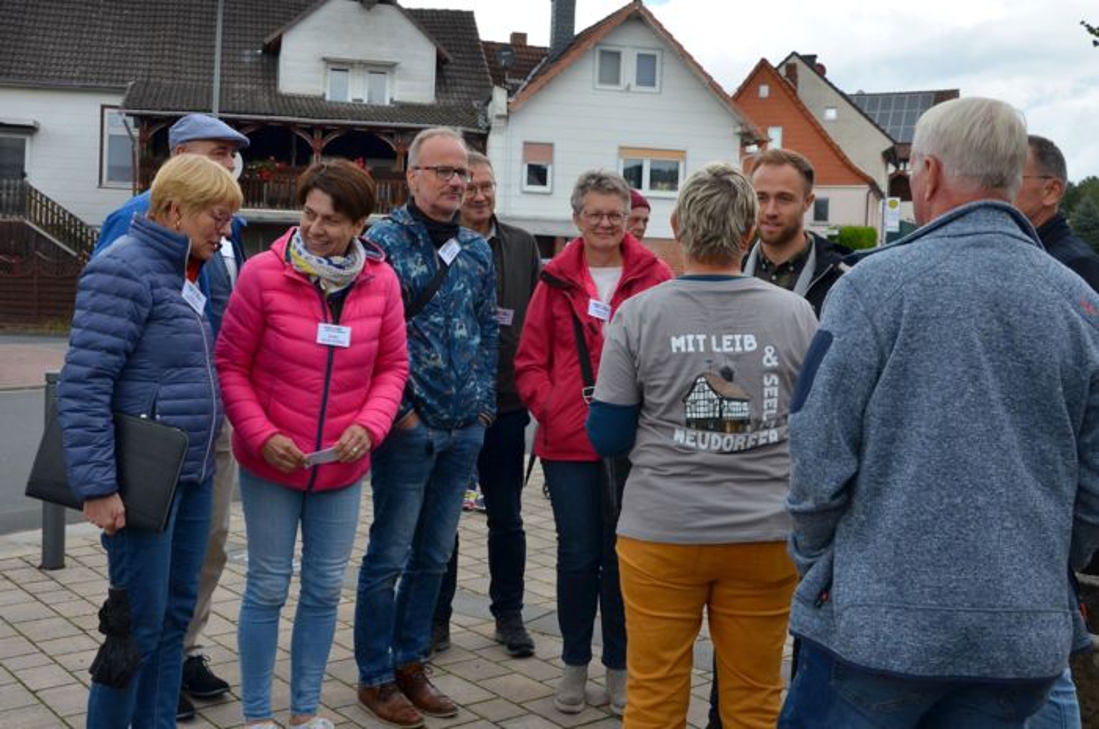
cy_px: 364
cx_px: 550
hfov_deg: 57.3
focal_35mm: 33
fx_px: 1006
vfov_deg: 39.8
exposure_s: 1/250
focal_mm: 22
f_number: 8
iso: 200
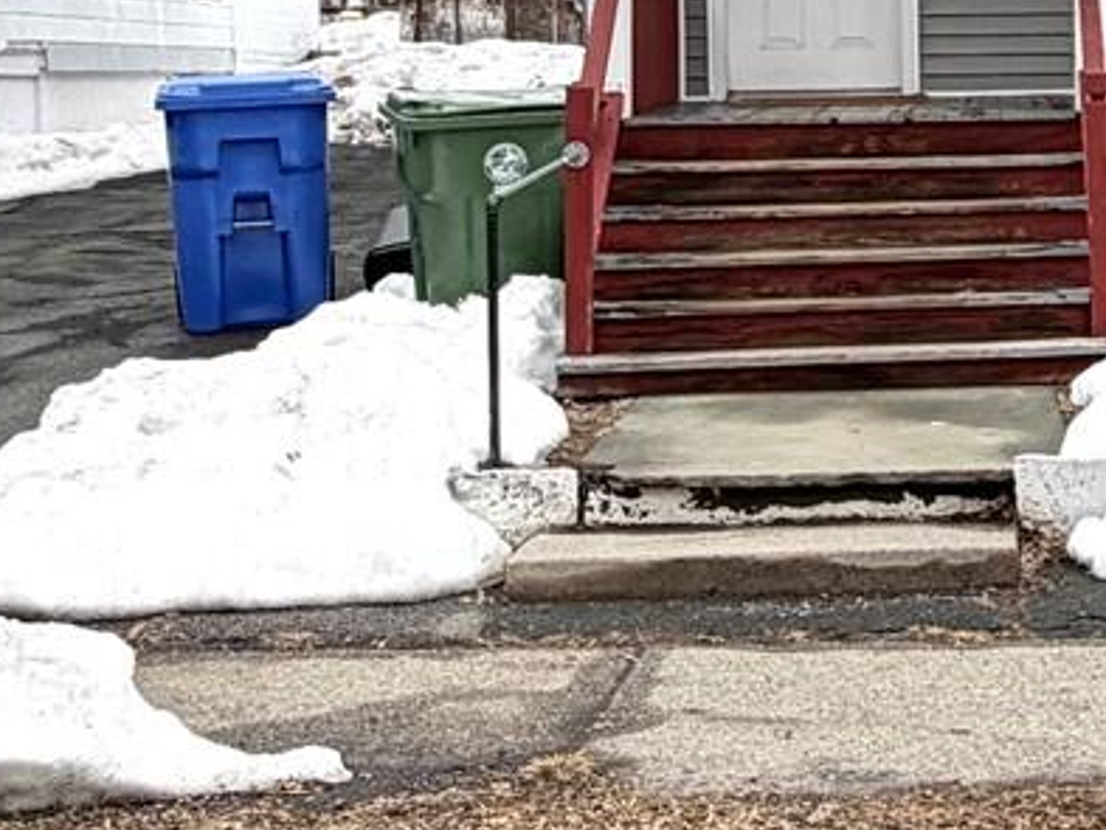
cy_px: 53
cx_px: 1224
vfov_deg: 19.7
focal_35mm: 73
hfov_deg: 24.8
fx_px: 2333
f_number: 2.2
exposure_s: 1/734
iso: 40
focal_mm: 2.22
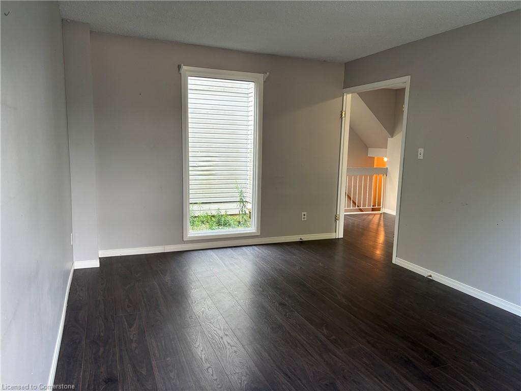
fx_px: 391
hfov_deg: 67.3
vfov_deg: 53.1
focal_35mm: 26
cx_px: 260
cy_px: 196
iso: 160
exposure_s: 1/60
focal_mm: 5.96
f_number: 1.6
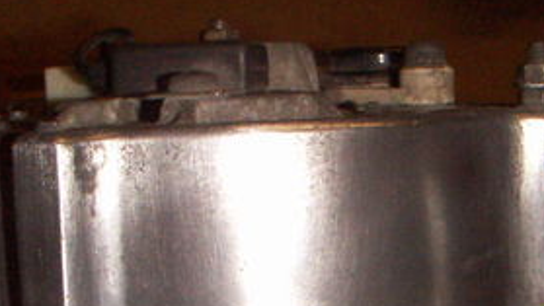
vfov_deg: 12.9
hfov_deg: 23.6
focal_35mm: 90
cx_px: 322
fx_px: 1298
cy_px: 425
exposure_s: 1/50
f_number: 6.7
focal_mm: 4.7
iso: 200
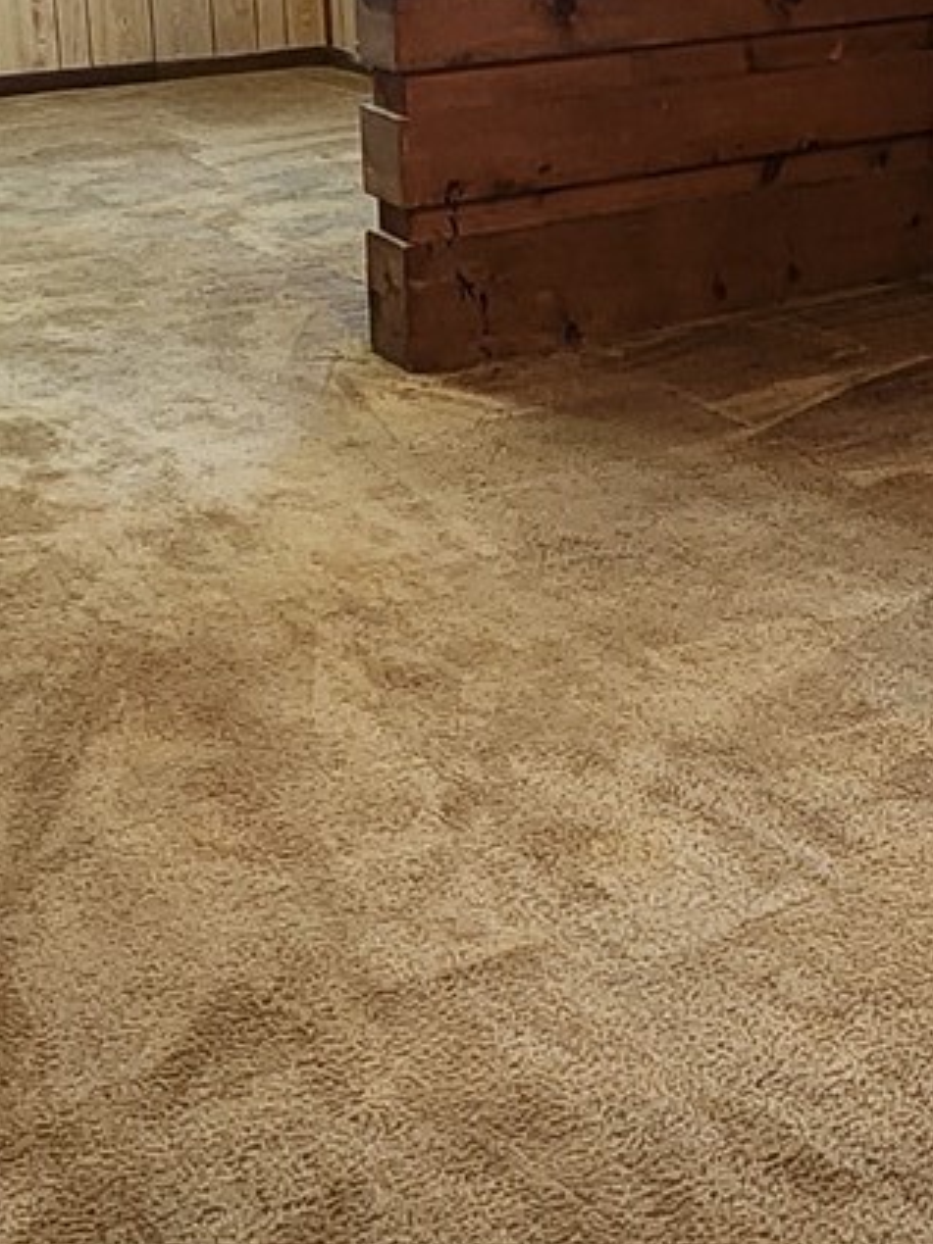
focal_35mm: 59
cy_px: 391
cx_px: 845
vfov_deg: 32.4
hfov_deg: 24.1
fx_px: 2121
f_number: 2.2
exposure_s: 1/40
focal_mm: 2.2
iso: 320
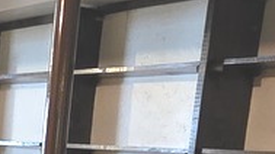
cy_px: 328
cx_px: -118
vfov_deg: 10.2
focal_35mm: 108
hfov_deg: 18.0
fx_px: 787
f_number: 1.9
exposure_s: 1/60
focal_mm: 2.2
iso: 640
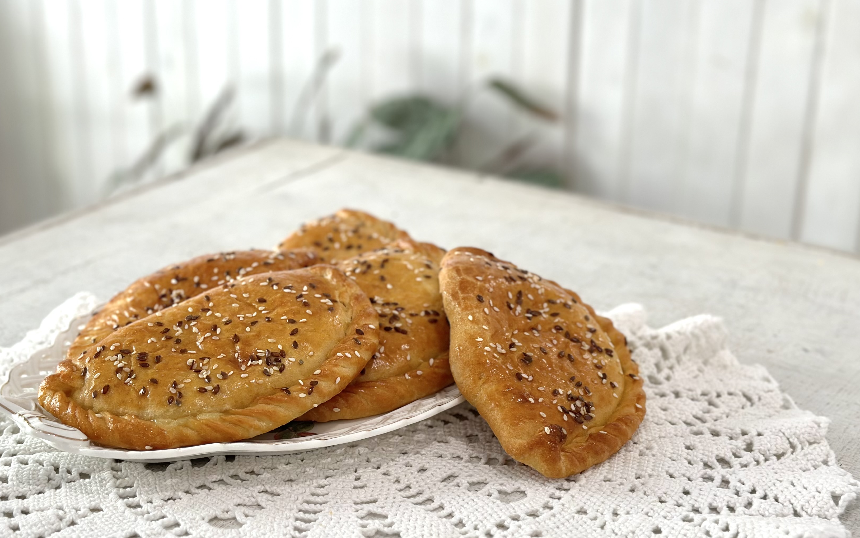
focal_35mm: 63
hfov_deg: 32.4
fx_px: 1477
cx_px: 386
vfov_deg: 20.6
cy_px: 278
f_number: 1.78
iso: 64
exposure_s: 1/100
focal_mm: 6.86
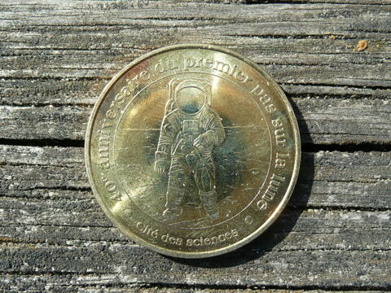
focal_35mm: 48
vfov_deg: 30.3
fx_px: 542
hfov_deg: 39.7
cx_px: 196
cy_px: 146
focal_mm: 6.5
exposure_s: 1/320
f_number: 3.9
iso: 100
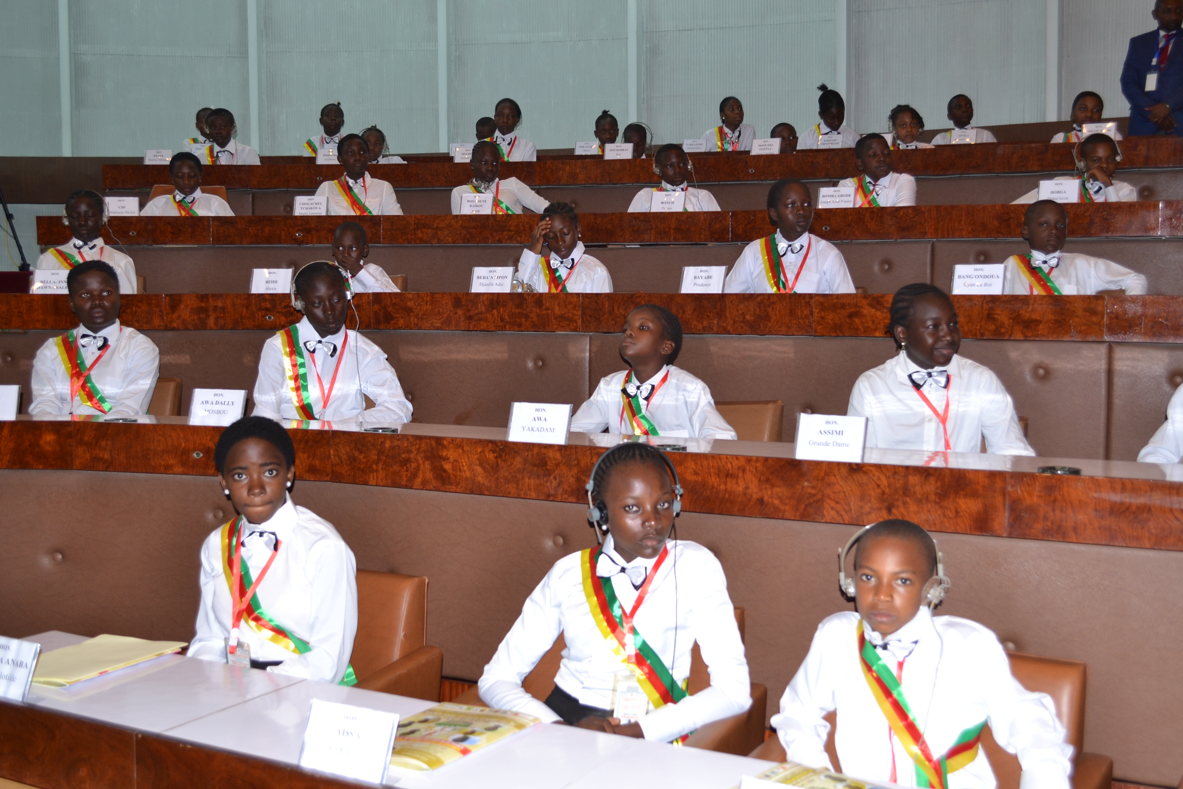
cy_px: 394
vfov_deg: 34.2
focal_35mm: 39
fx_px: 1281
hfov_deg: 49.6
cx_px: 592
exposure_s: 1/60
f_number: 4.2
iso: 400
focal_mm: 26
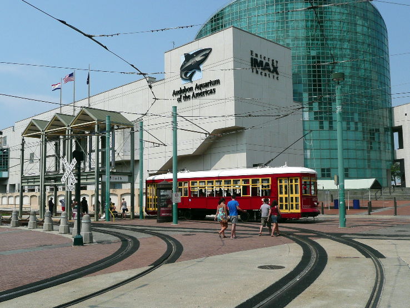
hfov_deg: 49.0
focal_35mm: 38
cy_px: 154
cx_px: 205
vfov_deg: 37.7
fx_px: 450
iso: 100
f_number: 8
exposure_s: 1/320
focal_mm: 5.2
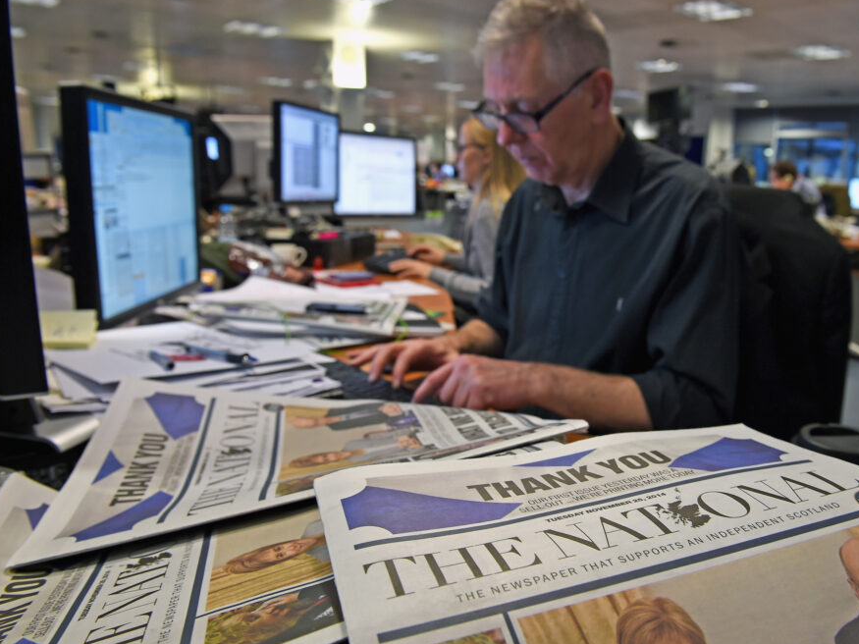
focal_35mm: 27
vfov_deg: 51.3
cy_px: 312
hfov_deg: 65.0
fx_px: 670
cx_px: 495
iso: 1000
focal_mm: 24
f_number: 6.3
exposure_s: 1/25
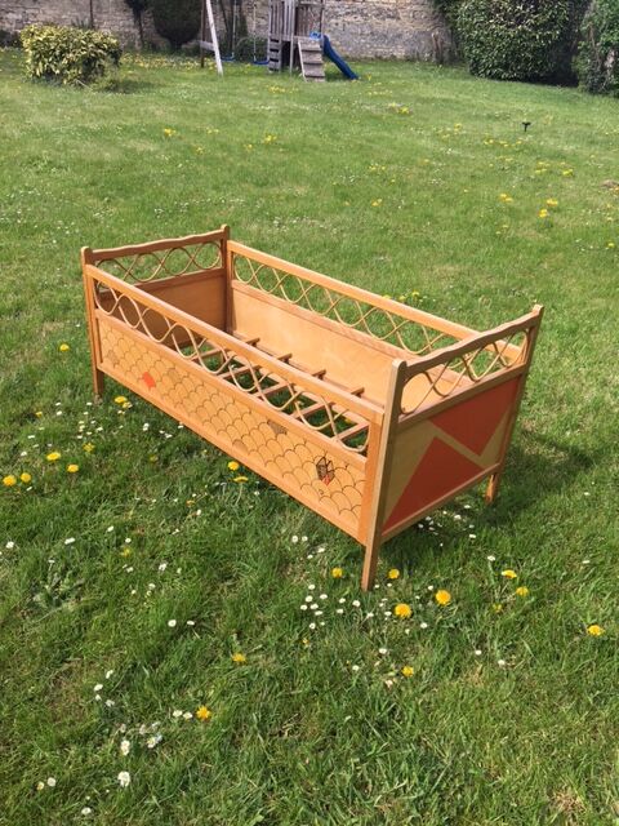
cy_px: 413
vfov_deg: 61.7
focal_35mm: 29
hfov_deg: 48.2
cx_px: 310
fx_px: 691
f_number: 2.2
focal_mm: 4.15
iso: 25
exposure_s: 1/484
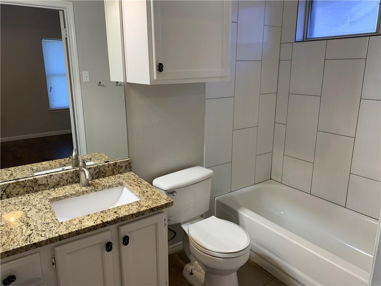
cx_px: 190
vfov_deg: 53.1
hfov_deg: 67.3
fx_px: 286
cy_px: 143
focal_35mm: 26
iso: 64
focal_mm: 4.25
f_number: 1.8
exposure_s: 1/60
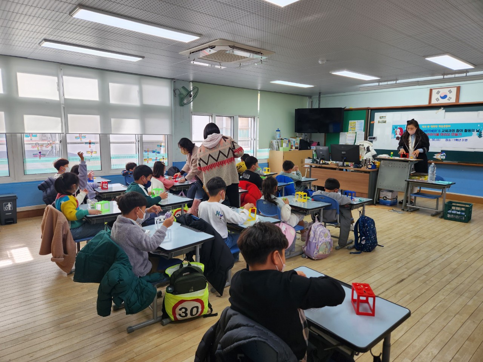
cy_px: 181
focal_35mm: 23
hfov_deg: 73.9
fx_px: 321
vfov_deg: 58.9
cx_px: 242
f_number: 1.8
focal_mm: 5.4
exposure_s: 1/120
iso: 50
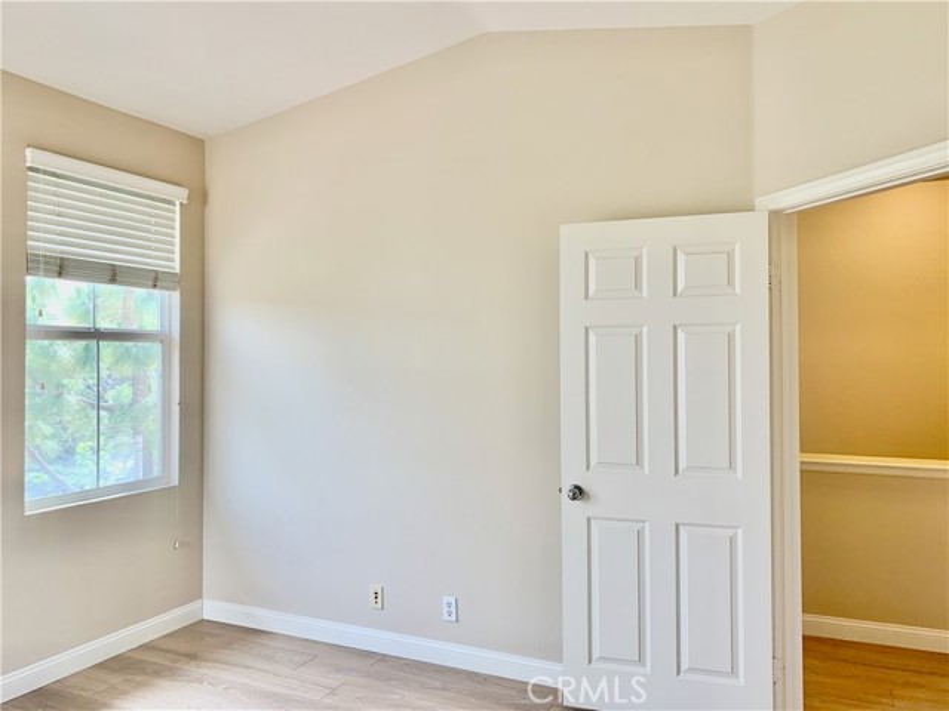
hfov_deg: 67.3
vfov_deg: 53.1
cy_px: 356
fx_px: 713
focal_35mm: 26
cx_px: 474
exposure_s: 1/121
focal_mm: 4.25
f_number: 1.8
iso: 64
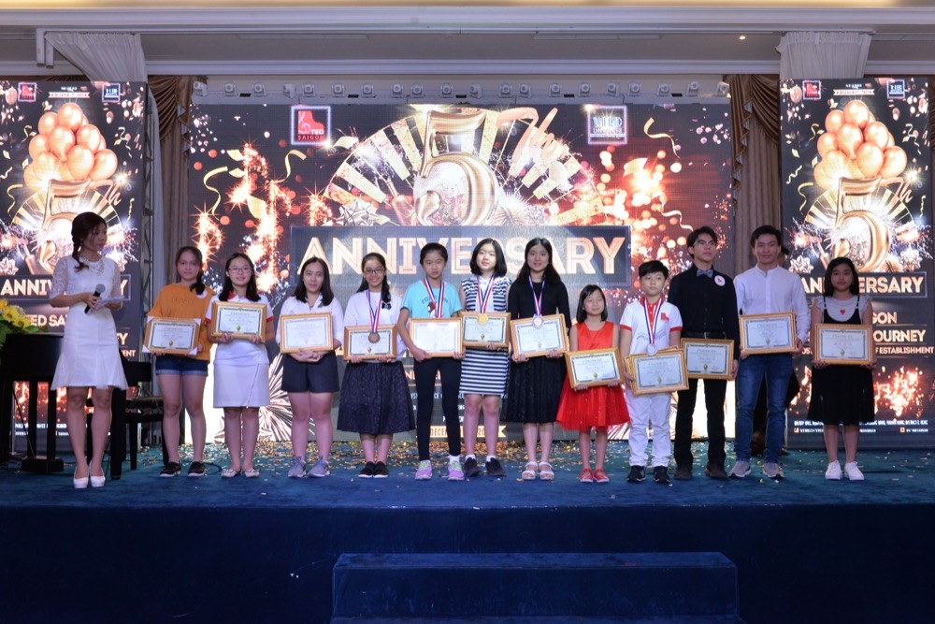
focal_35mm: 36
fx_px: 935
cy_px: 312
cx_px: 468
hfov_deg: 53.1
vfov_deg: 36.9
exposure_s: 1/100
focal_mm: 36
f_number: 5.6
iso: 1000
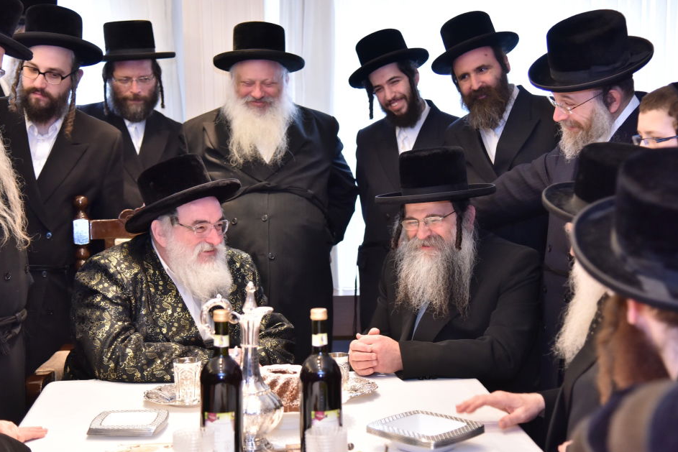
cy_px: 222
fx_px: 1187
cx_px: 341
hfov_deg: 31.9
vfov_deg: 21.6
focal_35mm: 63
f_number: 4
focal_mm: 58
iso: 1600
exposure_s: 1/125
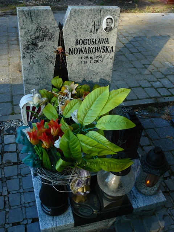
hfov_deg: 39.7
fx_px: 241
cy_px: 116
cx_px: 87
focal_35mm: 36
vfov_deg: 51.4
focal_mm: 6
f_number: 4
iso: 100
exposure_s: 1/125
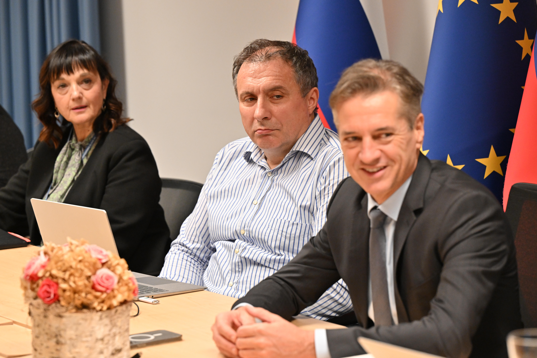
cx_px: 268
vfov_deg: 11.4
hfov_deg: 17.1
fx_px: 1790
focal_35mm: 120
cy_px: 179
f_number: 4.5
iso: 3200
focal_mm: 120
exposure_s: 1/320
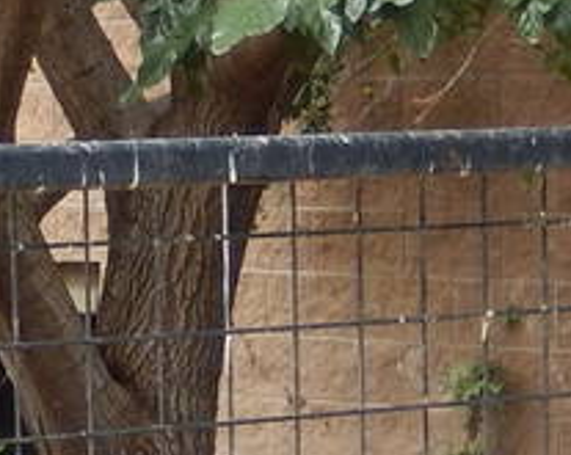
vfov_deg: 6.3
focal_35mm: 242
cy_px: 587
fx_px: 4084
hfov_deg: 7.9
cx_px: -201
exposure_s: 1/100
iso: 125
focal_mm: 5.7
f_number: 3.8
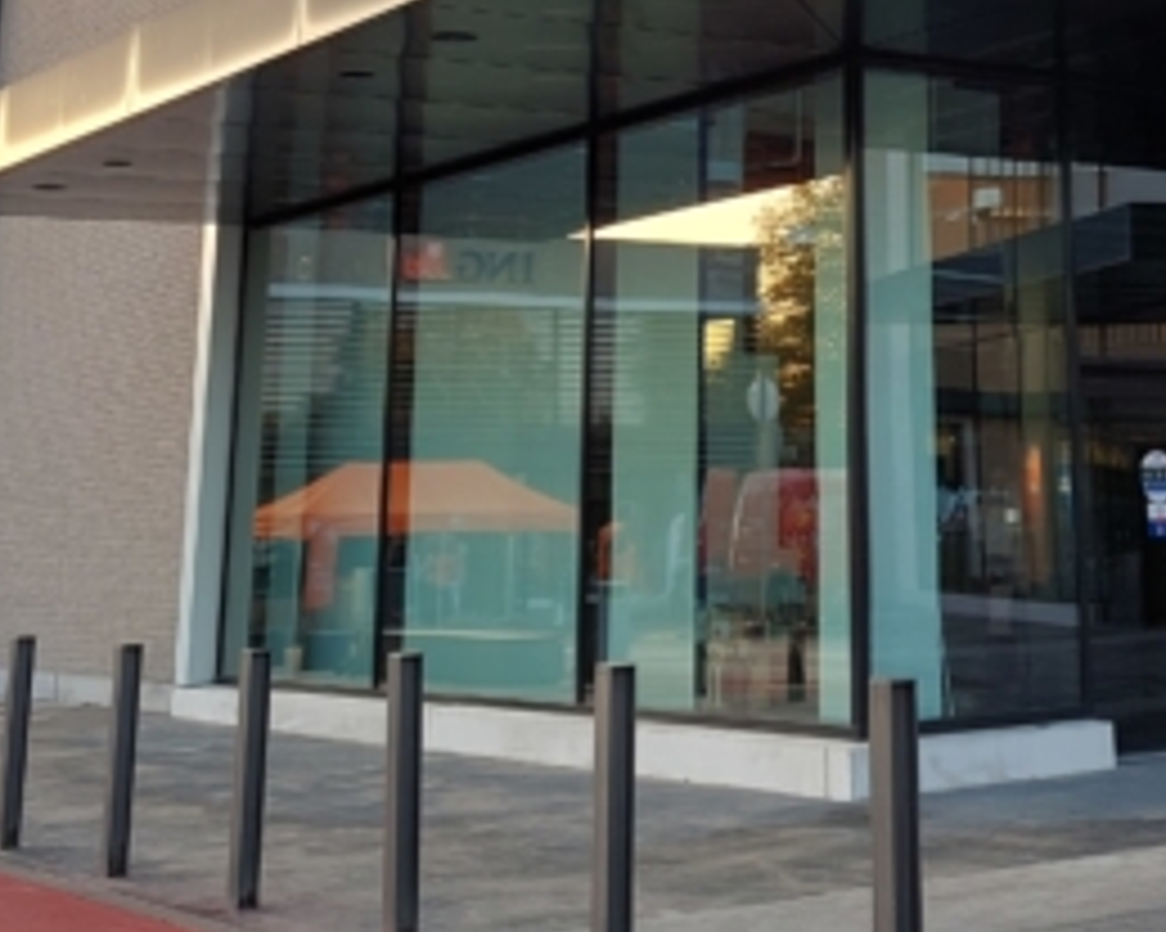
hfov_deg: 27.8
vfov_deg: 21.4
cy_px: -135
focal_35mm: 67
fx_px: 2311
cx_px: 898
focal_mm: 5.23
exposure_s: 1/100
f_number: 1.8
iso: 40
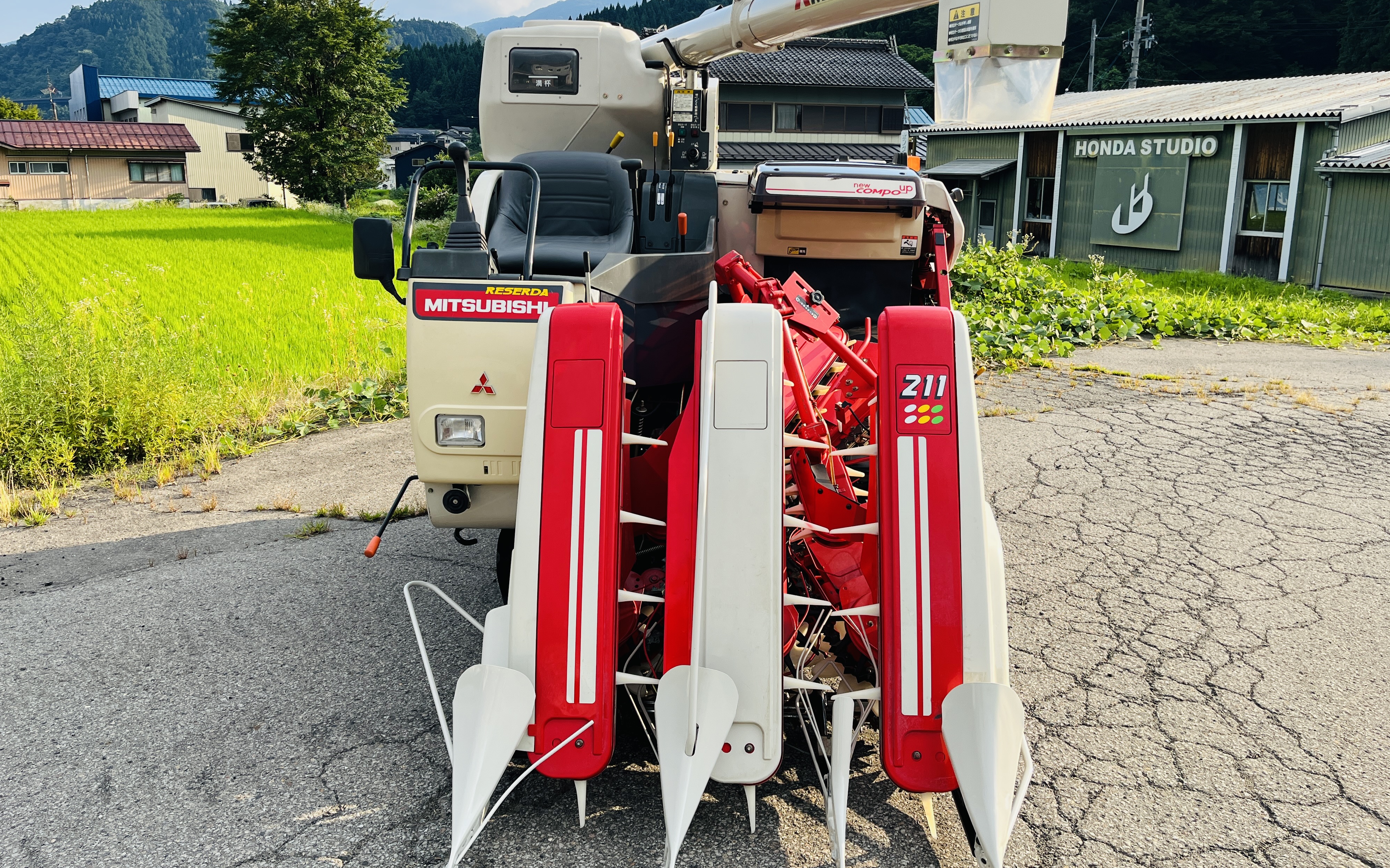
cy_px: 392
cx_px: 688
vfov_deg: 44.5
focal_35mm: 28
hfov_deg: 66.5
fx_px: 1061
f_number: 1.6
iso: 50
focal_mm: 5.1
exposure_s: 1/1389
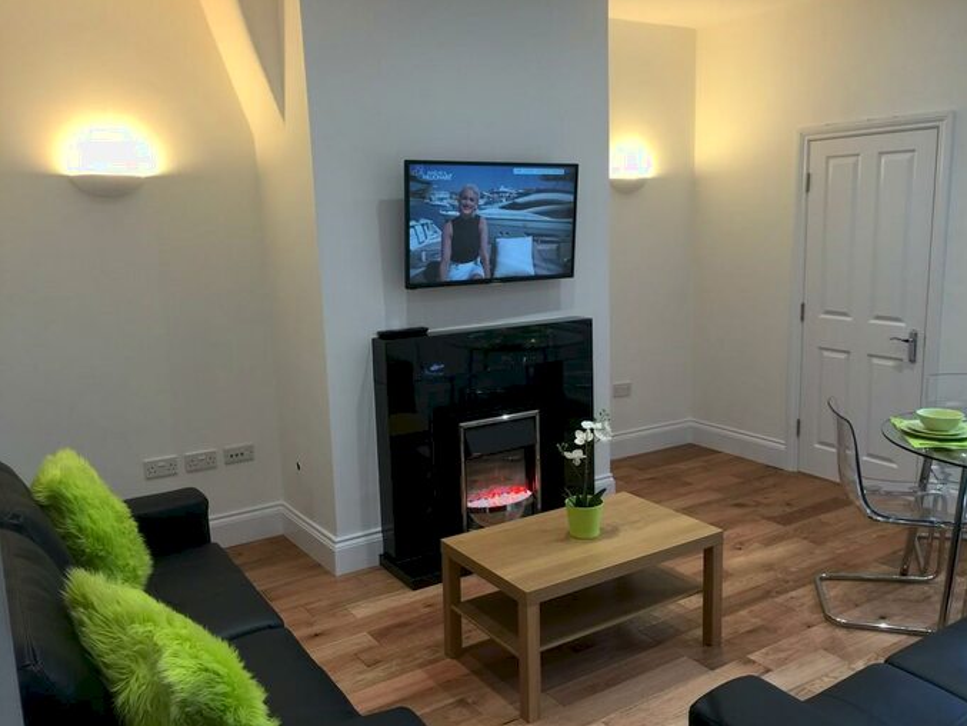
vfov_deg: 46.8
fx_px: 838
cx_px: 498
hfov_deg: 59.9
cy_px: 371
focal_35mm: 30
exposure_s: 1/17
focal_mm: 4.15
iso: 50
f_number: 2.2
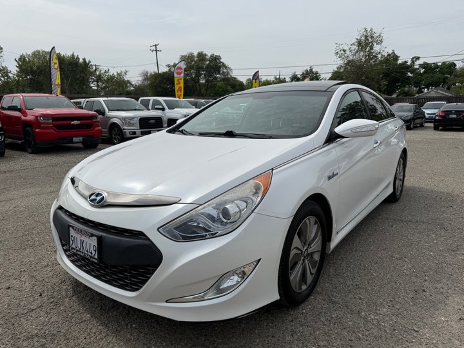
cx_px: 232
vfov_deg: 56.8
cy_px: 174
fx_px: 322
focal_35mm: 24
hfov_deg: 71.6
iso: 80
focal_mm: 6.76
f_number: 1.78
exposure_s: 1/9091
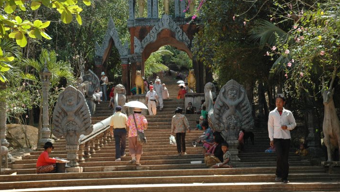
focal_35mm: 64
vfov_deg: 18.8
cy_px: 79
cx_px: 171
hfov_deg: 32.8
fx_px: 577
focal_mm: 40
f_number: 9
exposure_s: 1/320
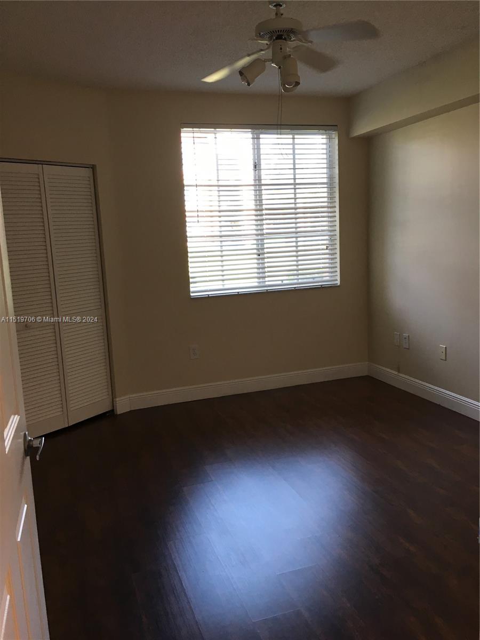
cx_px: 240
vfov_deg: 61.7
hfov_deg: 48.2
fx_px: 536
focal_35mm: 29
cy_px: 320
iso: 32
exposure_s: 1/40
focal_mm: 4.15
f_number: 2.2
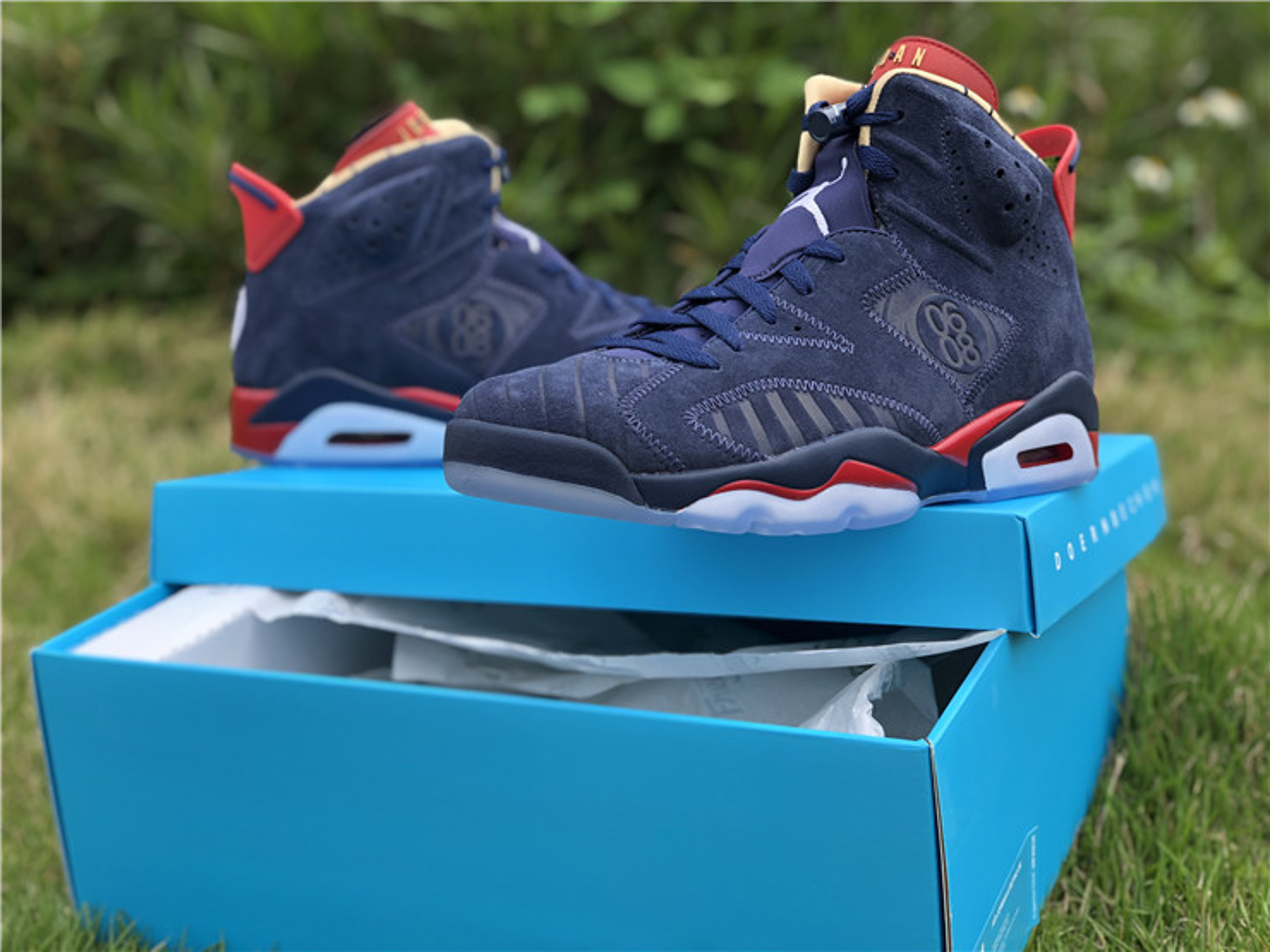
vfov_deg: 28.0
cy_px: 476
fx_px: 1908
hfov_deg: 36.8
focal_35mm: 52
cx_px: 635
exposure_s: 1/284
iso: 16
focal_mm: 6
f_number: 2.4
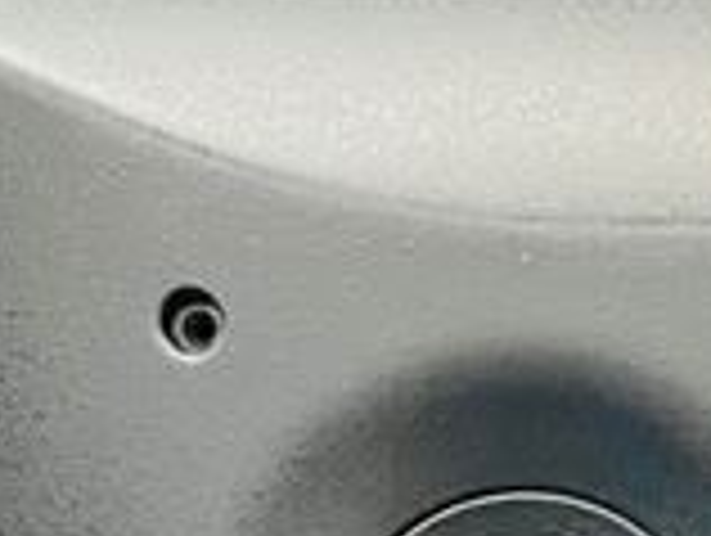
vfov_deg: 8.1
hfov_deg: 10.3
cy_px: 1347
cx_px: 1638
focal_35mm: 168
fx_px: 3456
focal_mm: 5.7
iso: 200
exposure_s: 1/50
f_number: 1.5
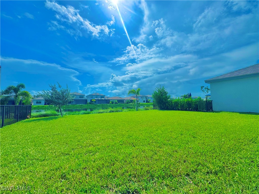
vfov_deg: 85.7
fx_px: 105
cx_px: 130
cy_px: 97
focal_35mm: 14
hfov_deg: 102.1
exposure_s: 1/7299
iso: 40
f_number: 2.2
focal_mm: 2.22
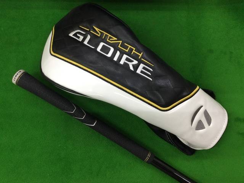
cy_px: 92
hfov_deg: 58.4
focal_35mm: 31
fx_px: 219
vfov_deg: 45.4
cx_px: 122
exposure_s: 1/30
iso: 50
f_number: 2.4
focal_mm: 3.3
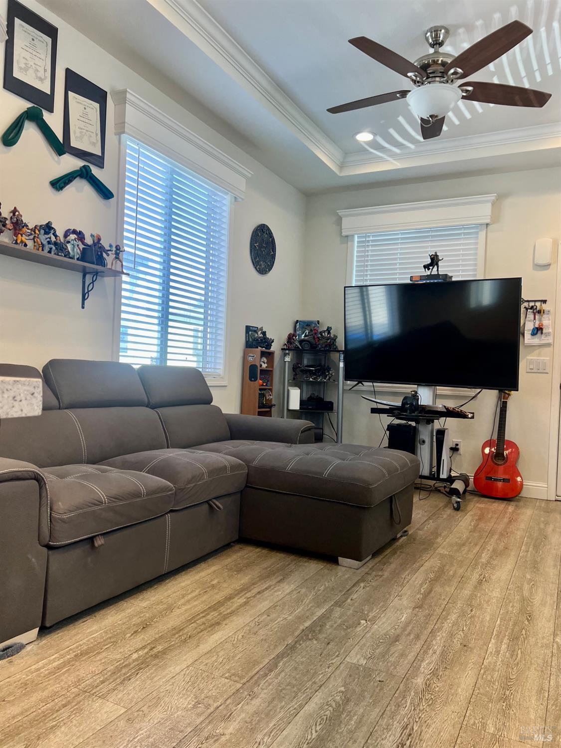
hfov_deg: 53.1
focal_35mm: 26
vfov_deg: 67.3
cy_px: 374
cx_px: 280
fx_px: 562
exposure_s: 1/120
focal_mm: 5.7
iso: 80
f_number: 1.5
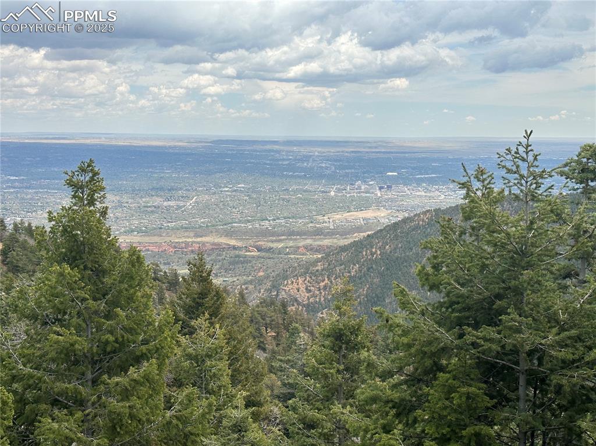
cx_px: 298
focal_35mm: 48
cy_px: 223
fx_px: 826
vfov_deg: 30.2
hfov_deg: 39.7
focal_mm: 6.86
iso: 64
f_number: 1.78
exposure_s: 1/4367
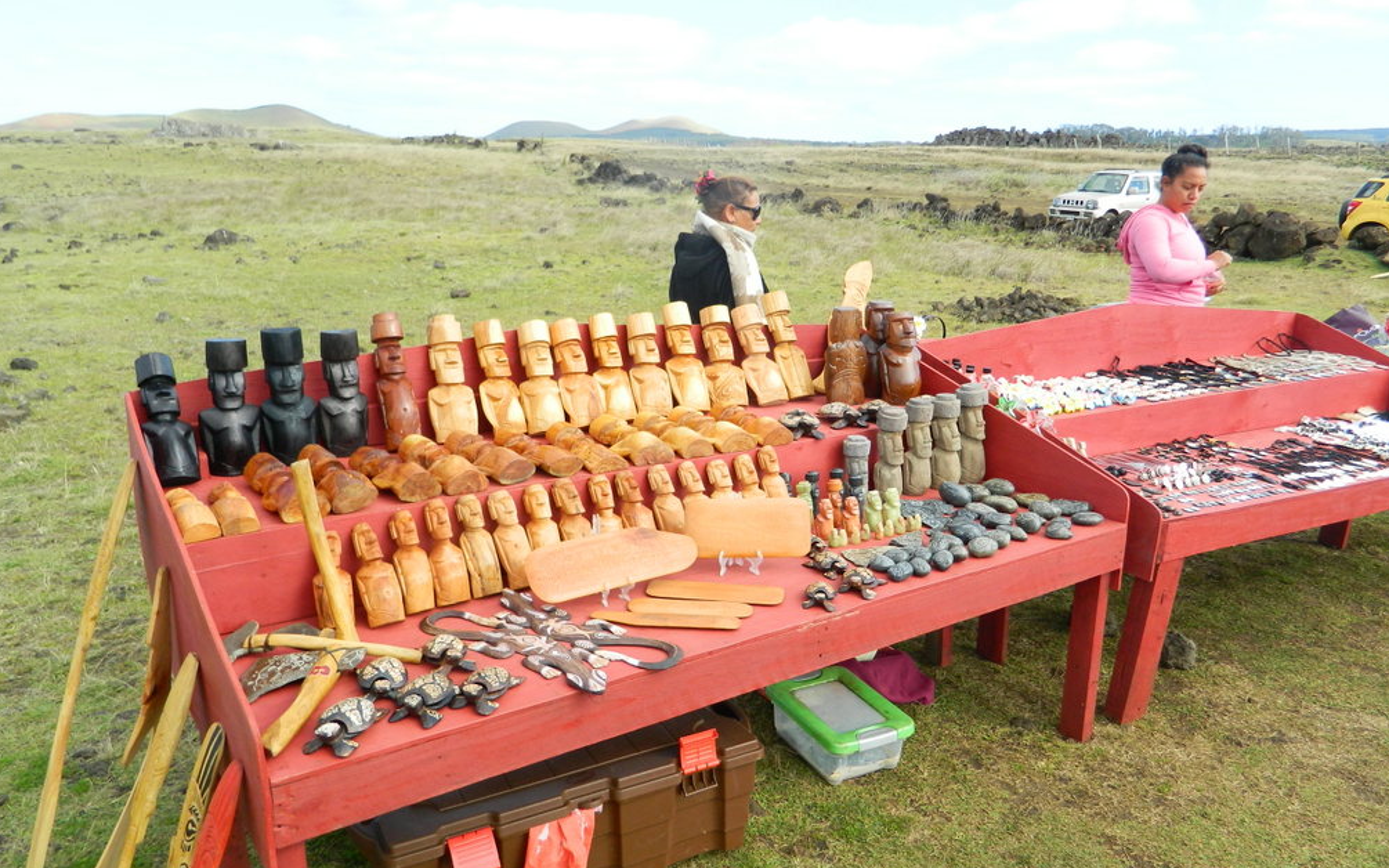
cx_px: 699
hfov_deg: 68.4
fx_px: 1022
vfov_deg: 46.0
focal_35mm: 27
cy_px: 430
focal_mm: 4.5
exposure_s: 1/400
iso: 80
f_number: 3.1
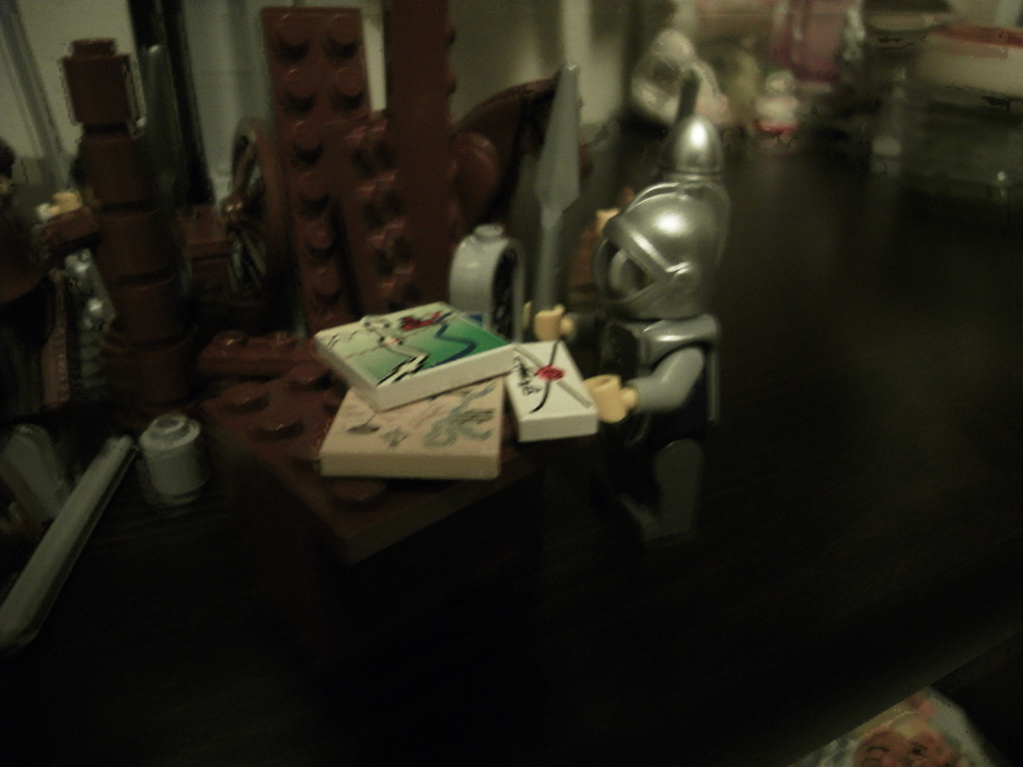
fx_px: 709
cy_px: 384
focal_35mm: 24
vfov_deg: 56.8
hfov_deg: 71.6
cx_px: 512
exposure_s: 1/13
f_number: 2.8
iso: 200
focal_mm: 4.3
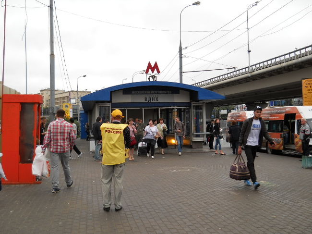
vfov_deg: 35.1
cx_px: 156
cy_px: 117
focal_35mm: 41
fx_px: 369
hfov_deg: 45.8
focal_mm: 6.72
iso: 80
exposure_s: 1/50
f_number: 3.1
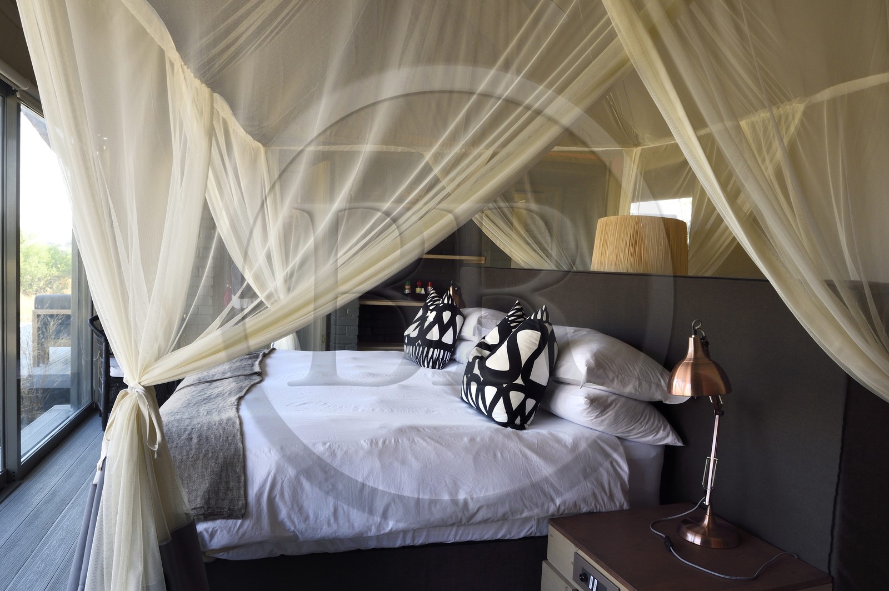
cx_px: 444
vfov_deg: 49.5
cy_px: 296
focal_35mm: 26
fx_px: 642
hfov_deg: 69.4
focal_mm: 26
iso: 800
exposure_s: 1/125
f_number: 10
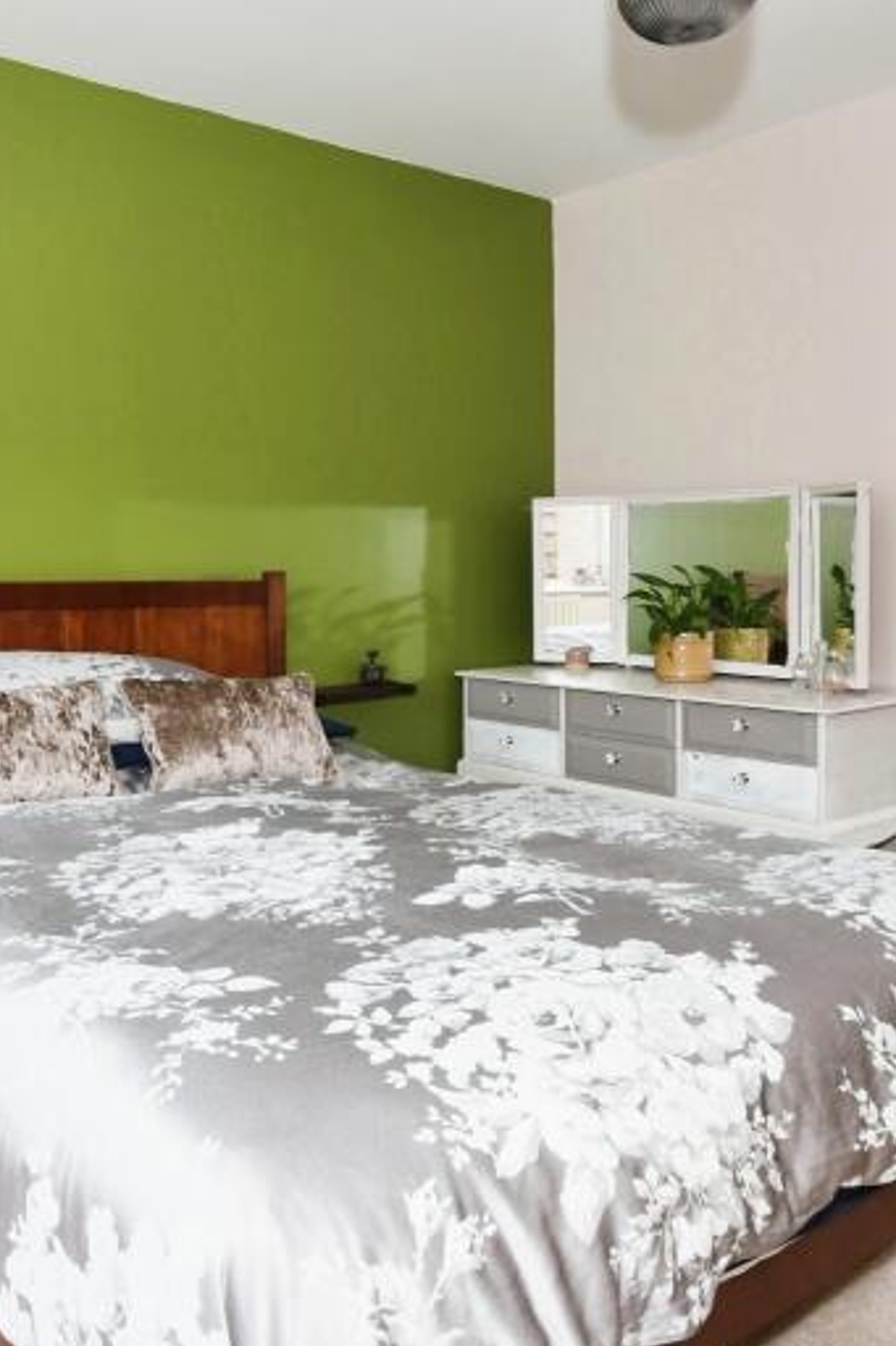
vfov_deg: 61.5
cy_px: 556
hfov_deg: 43.0
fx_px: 1121
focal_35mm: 30
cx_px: 307
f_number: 8
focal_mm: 10
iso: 400
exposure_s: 1/60
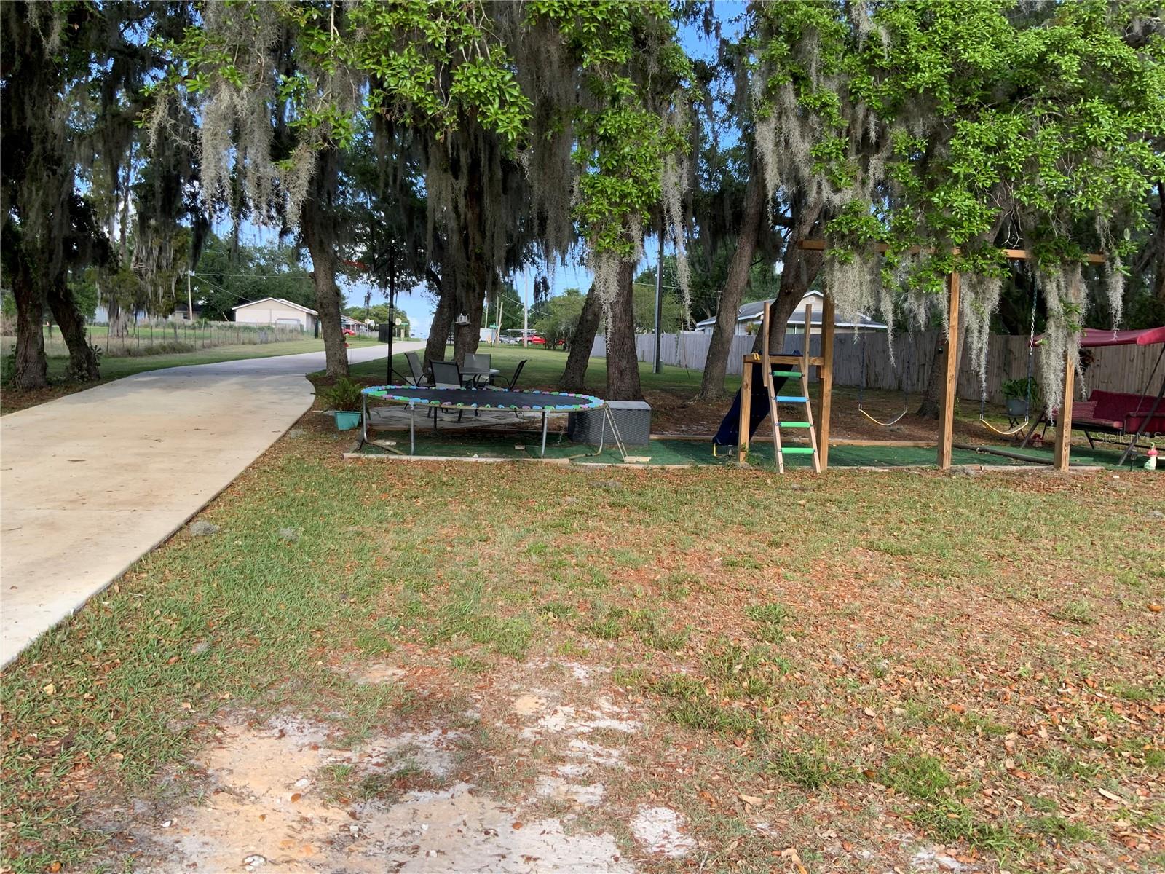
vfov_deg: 48.2
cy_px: 437
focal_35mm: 29
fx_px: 976
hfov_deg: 61.7
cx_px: 582
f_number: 1.8
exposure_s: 1/335
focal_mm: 3
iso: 16
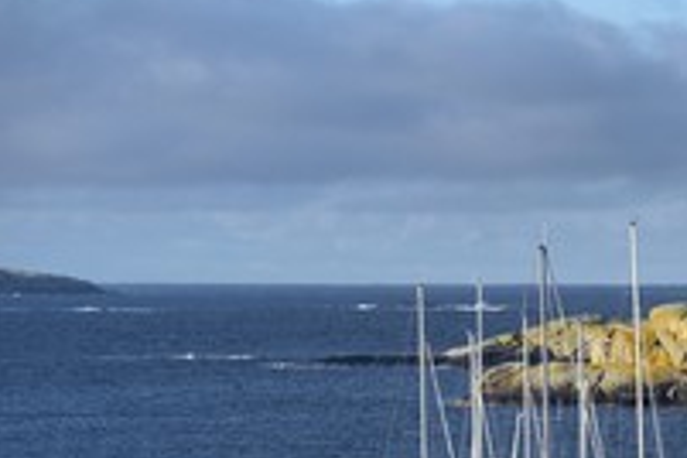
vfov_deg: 3.6
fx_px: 7194
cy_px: 427
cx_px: 714
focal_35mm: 377
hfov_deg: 5.5
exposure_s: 1/320
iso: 200
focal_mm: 180
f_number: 8
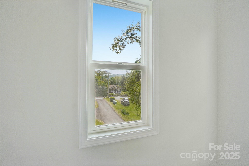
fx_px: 104
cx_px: 124
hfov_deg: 100.4
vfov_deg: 77.3
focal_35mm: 15
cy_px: 83
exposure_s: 1/50
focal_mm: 10
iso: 100
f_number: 8
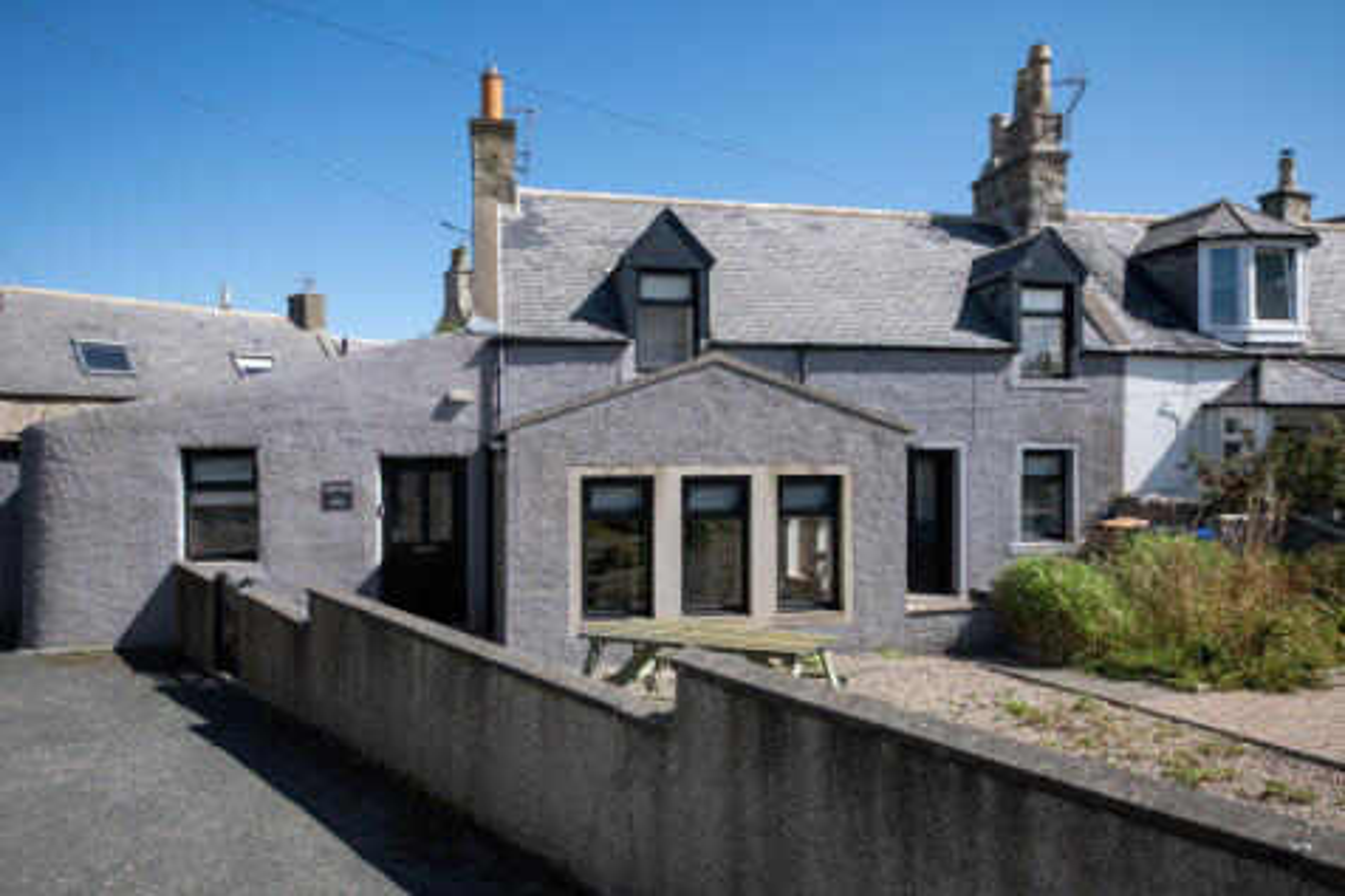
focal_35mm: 24
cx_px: 672
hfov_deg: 73.8
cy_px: 448
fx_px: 896
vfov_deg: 53.1
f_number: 8
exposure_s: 1/2000
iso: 400
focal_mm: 24
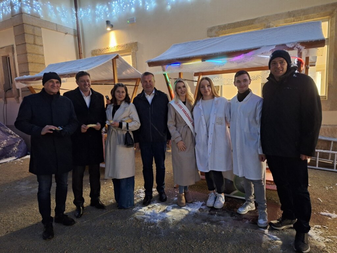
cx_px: 168
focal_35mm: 23
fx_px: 224
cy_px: 126
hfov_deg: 73.9
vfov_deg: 58.9
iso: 640
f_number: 1.8
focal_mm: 5.54
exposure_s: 1/20
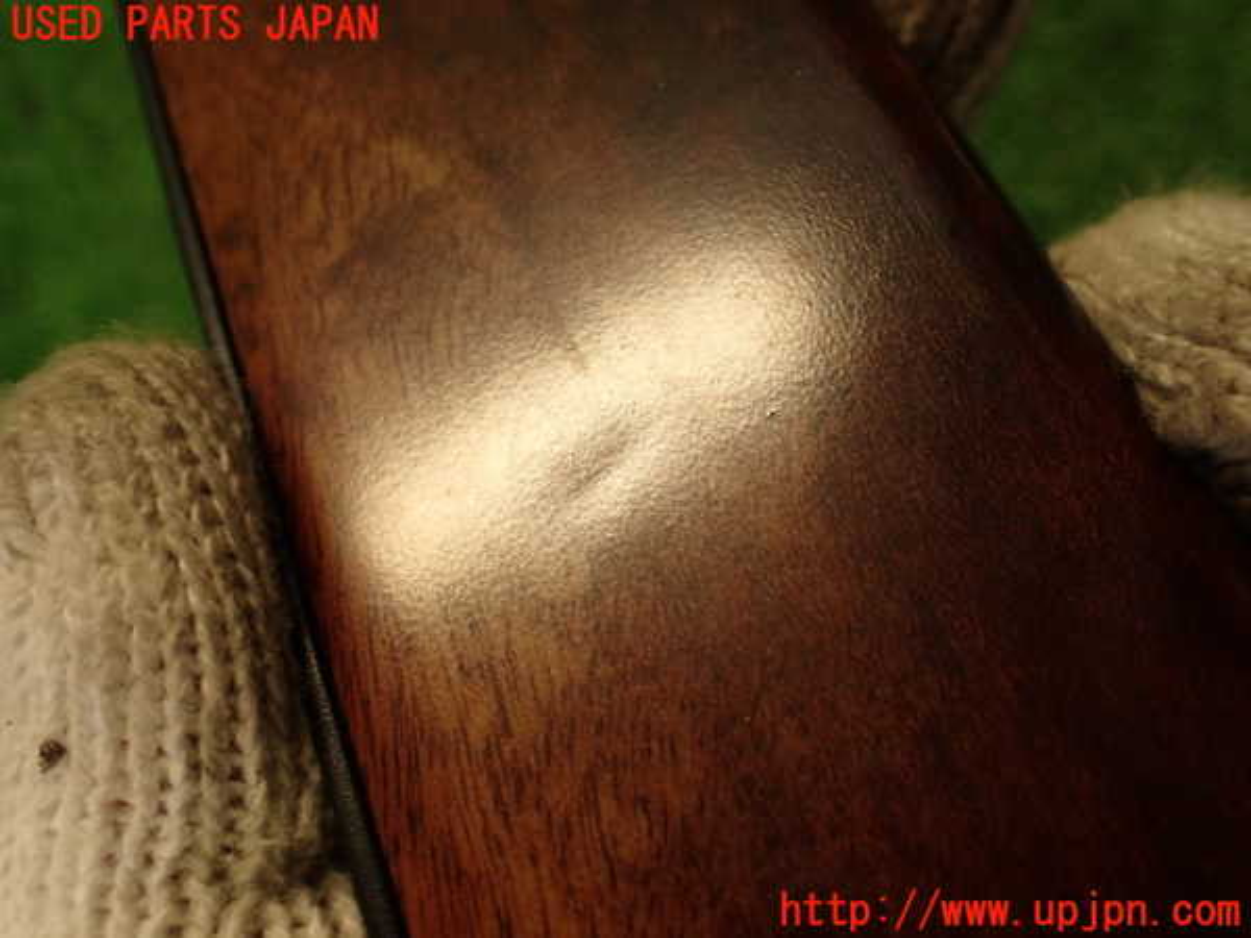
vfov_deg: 46.8
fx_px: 1084
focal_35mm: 30
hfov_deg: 60.0
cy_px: 469
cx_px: 626
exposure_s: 1/60
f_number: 2.3
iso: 200
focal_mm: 5.4
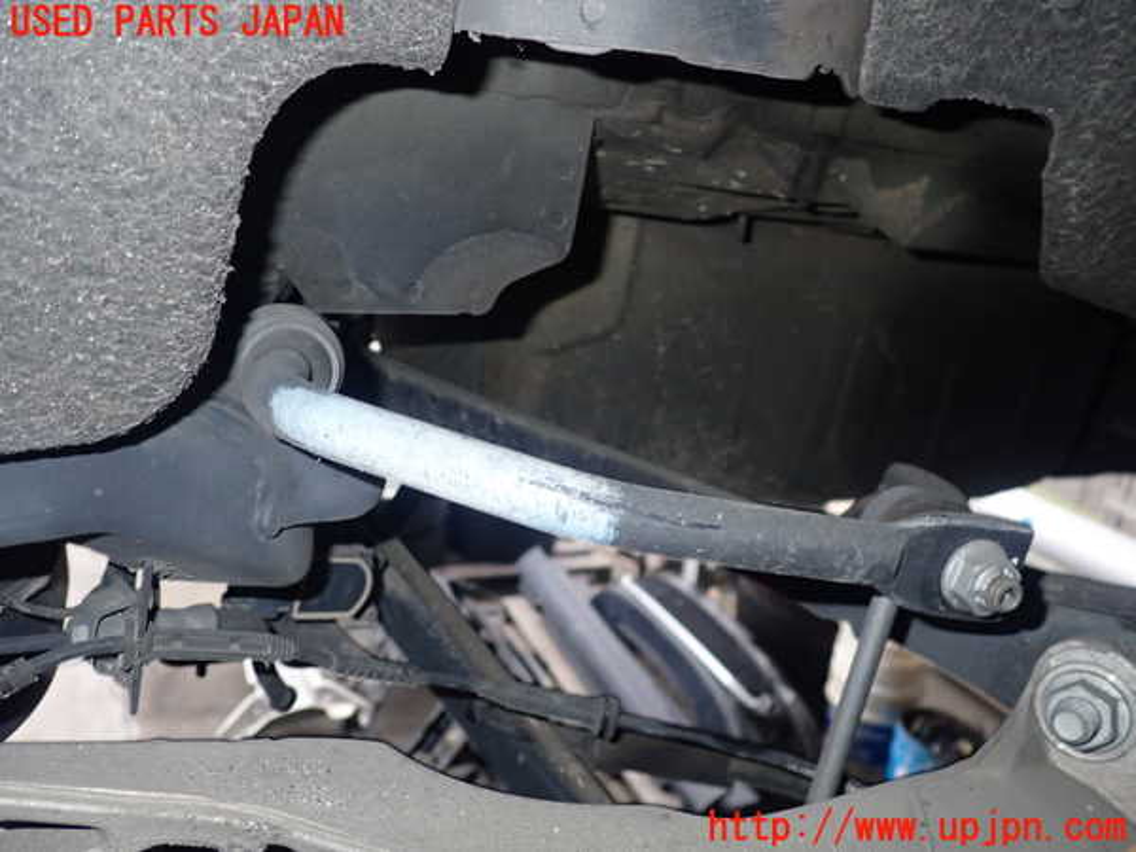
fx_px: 985
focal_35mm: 30
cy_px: 426
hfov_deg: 60.0
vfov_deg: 46.8
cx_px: 568
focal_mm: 5.5
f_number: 6.3
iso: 400
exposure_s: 1/30
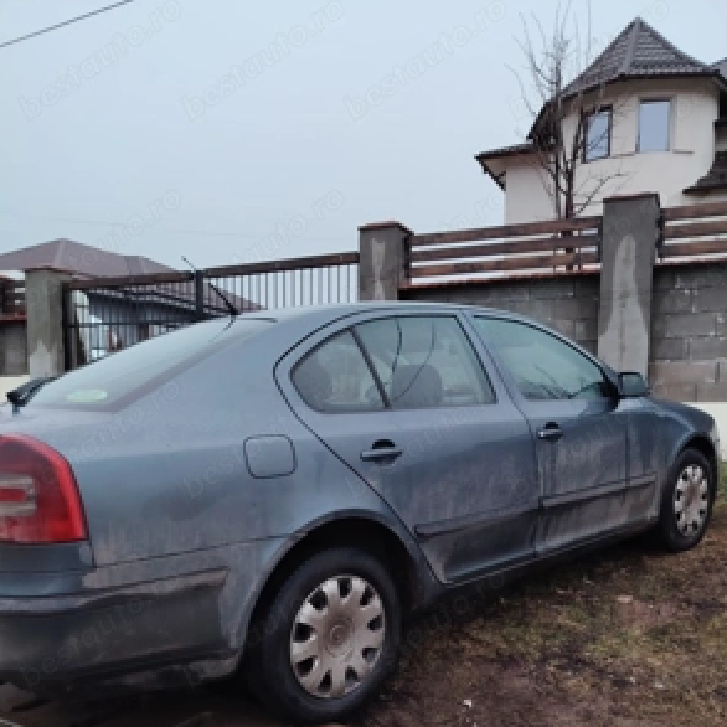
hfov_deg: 55.6
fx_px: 689
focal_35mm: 29
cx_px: 360
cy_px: 481
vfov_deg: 54.6
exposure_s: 1/50
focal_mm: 5.25
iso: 244
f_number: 1.75
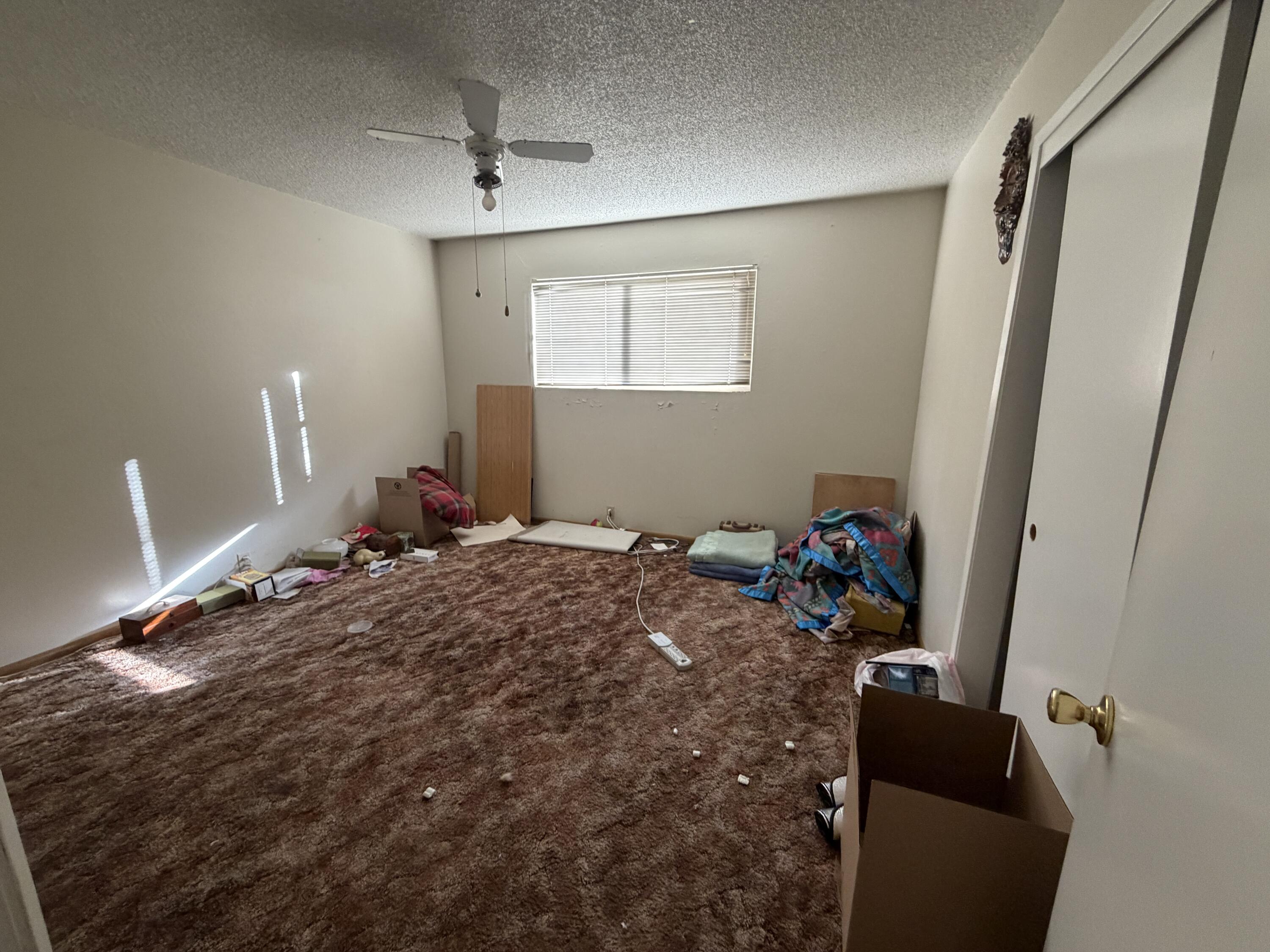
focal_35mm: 14
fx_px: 514
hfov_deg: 102.1
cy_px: 476
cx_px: 635
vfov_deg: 85.7
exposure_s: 1/67
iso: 320
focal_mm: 2.22
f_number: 2.2
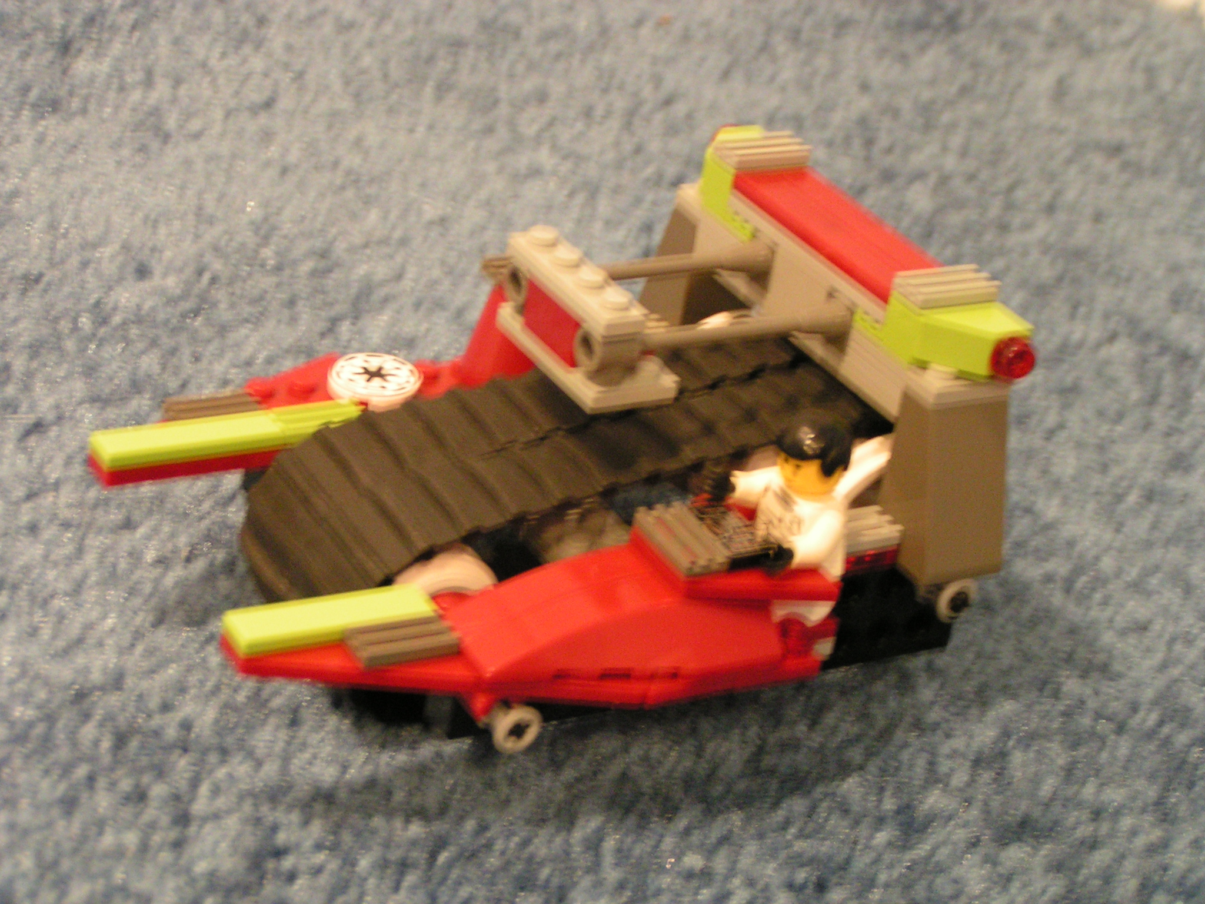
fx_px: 2750
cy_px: 452
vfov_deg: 18.7
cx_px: 602
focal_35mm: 79
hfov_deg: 24.7
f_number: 3.2
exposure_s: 1/2
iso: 200
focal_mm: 12.1
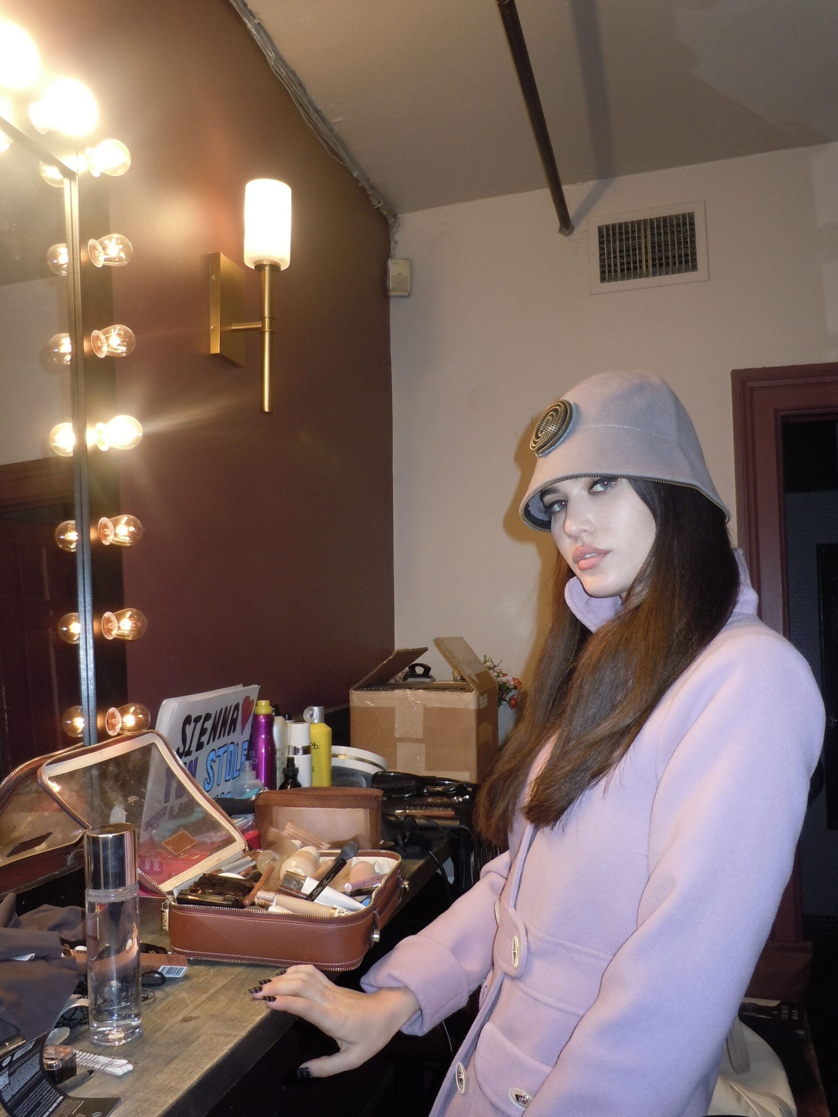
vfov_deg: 63.4
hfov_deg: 49.7
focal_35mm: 28
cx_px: 419
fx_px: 904
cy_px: 558
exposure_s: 1/25
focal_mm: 5
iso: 200
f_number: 3.7
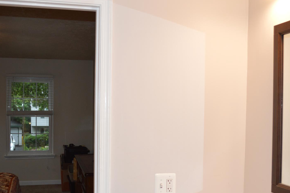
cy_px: 124
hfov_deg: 41.1
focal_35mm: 48
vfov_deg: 27.9
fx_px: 386
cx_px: 144
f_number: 4
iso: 400
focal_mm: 22
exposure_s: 1/80
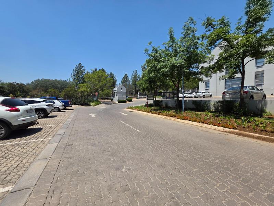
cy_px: 103
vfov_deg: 89.9
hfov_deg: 106.2
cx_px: 137
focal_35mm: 13
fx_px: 103
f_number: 1.9
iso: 40
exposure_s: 1/2302
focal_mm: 2.2
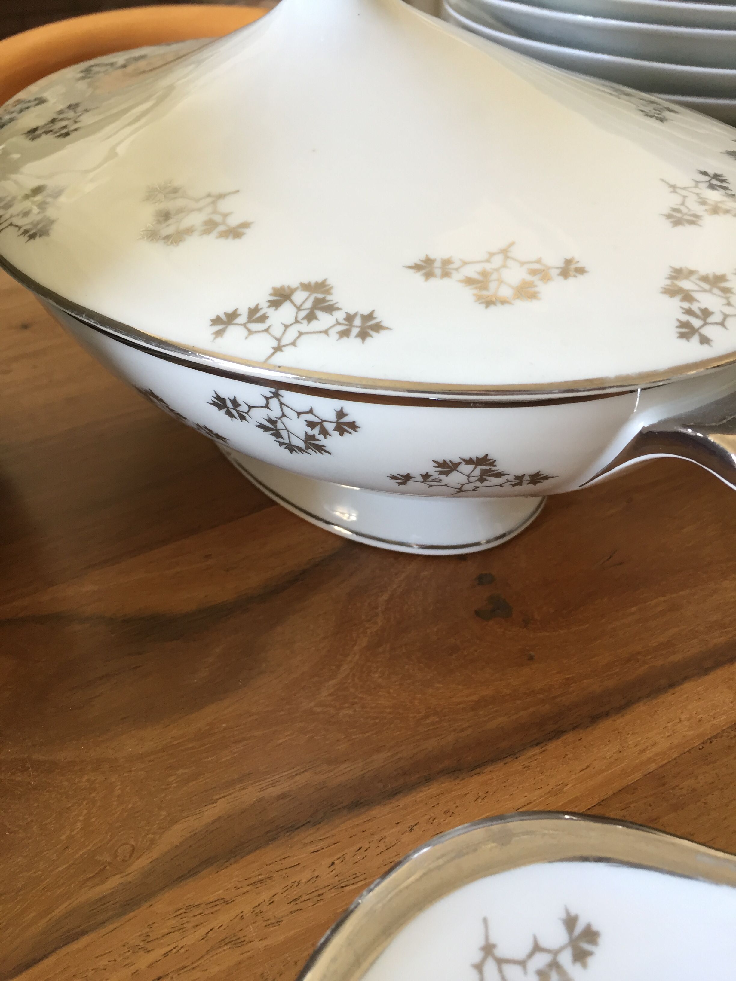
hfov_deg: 48.2
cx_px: 368
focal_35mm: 29
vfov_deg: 61.7
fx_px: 822
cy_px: 490
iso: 80
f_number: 2.2
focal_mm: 4.15
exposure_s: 1/33
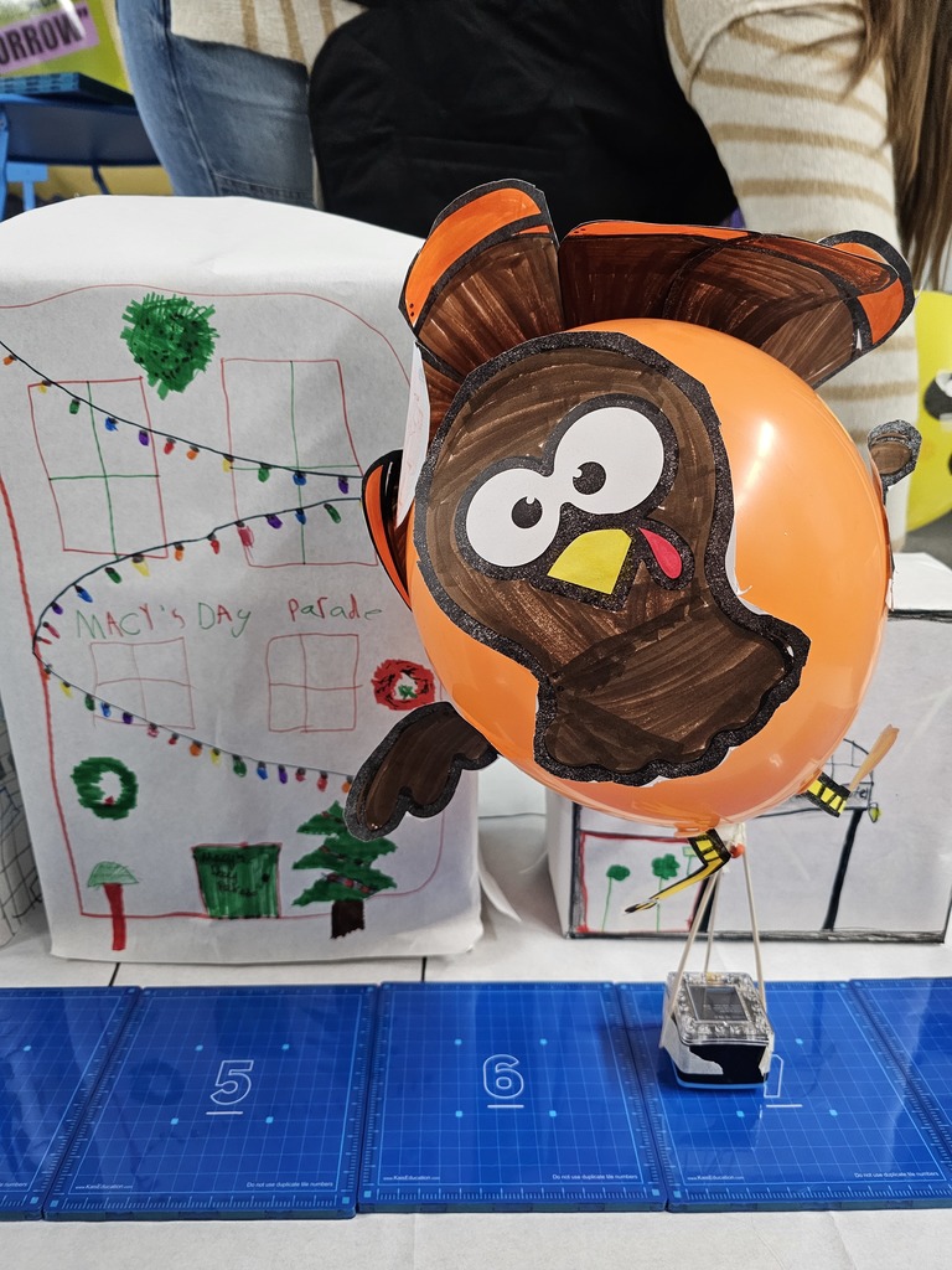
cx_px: 476
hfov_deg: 58.9
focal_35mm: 23
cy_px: 635
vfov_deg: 73.9
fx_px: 843
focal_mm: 6.3
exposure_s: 1/60
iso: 640
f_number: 1.7
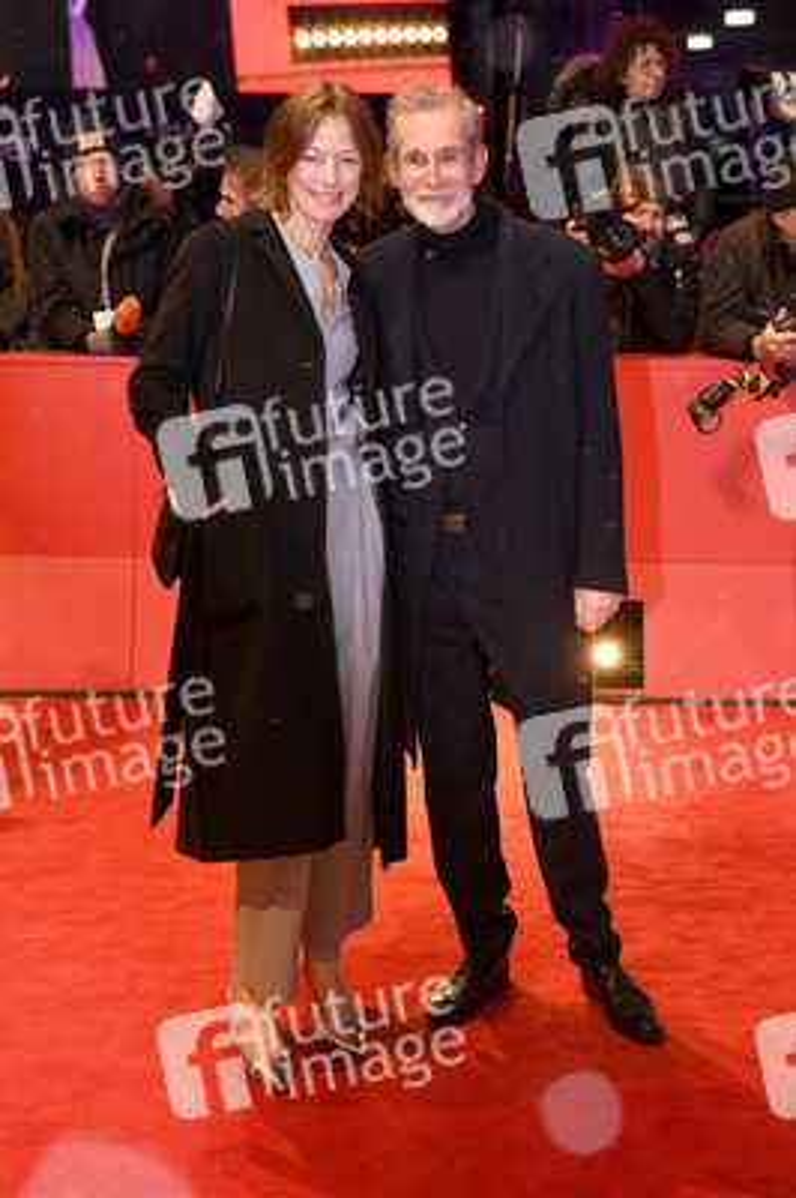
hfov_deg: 26.9
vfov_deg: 39.6
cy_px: 599
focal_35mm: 50
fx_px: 1661
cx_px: 398
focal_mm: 50
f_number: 4
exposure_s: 1/200
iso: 800
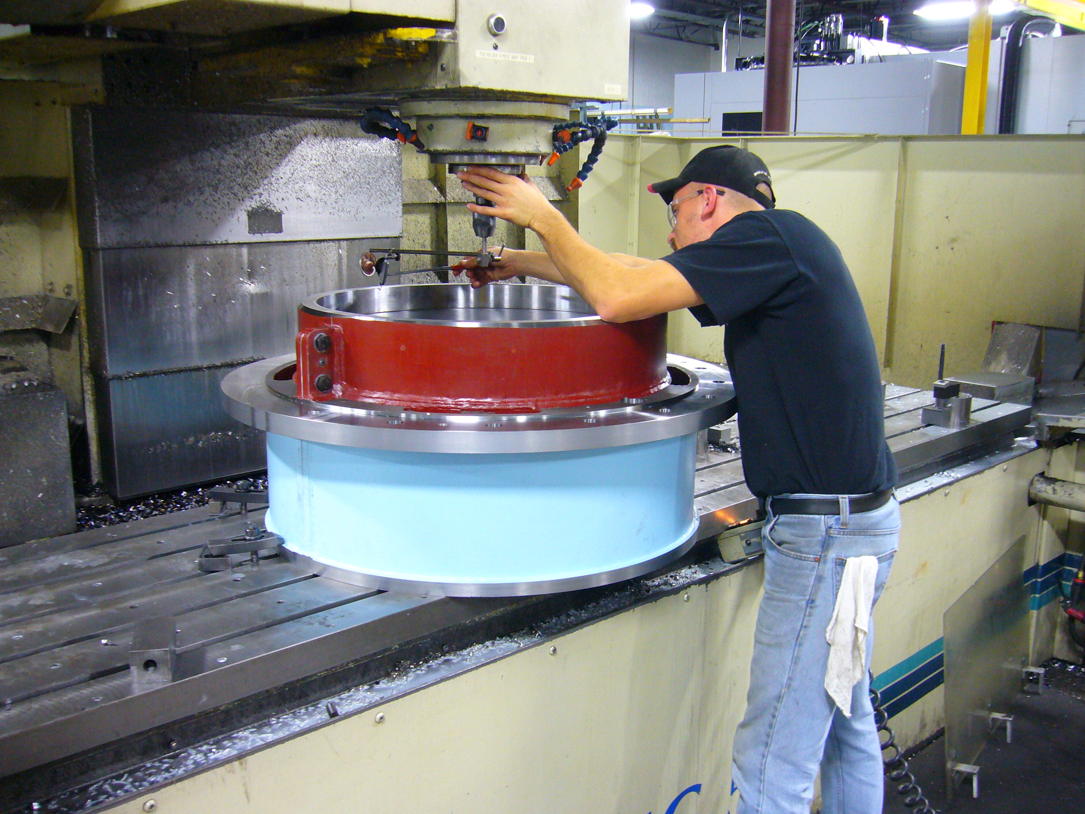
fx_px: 1097
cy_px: 407
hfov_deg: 52.6
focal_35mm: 35
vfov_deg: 40.7
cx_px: 542
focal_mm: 5.8
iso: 200
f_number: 2.8
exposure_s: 1/8
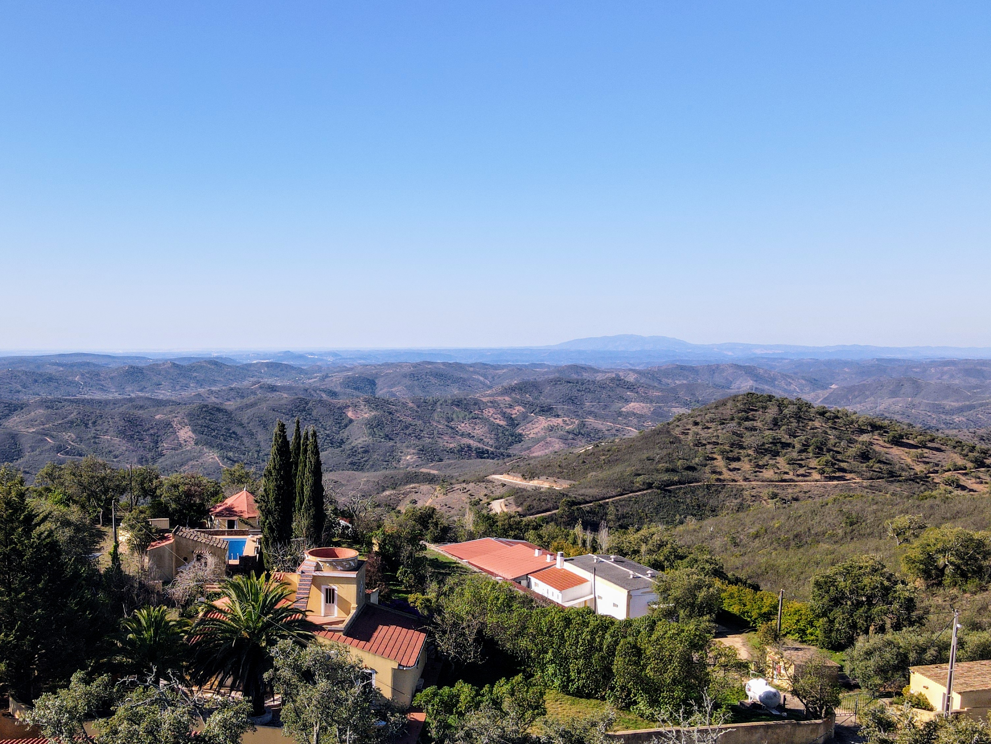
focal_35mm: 32
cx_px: 359
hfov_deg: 56.0
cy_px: 474
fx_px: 916
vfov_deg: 43.7
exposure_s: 1/15
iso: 160
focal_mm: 4.5
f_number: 2.8
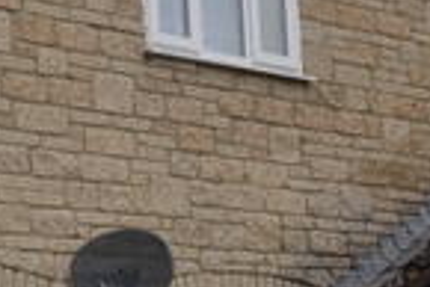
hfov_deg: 16.9
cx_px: -160
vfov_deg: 12.1
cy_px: 286
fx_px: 1341
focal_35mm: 112
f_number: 5.6
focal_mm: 17
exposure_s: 1/200
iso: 100
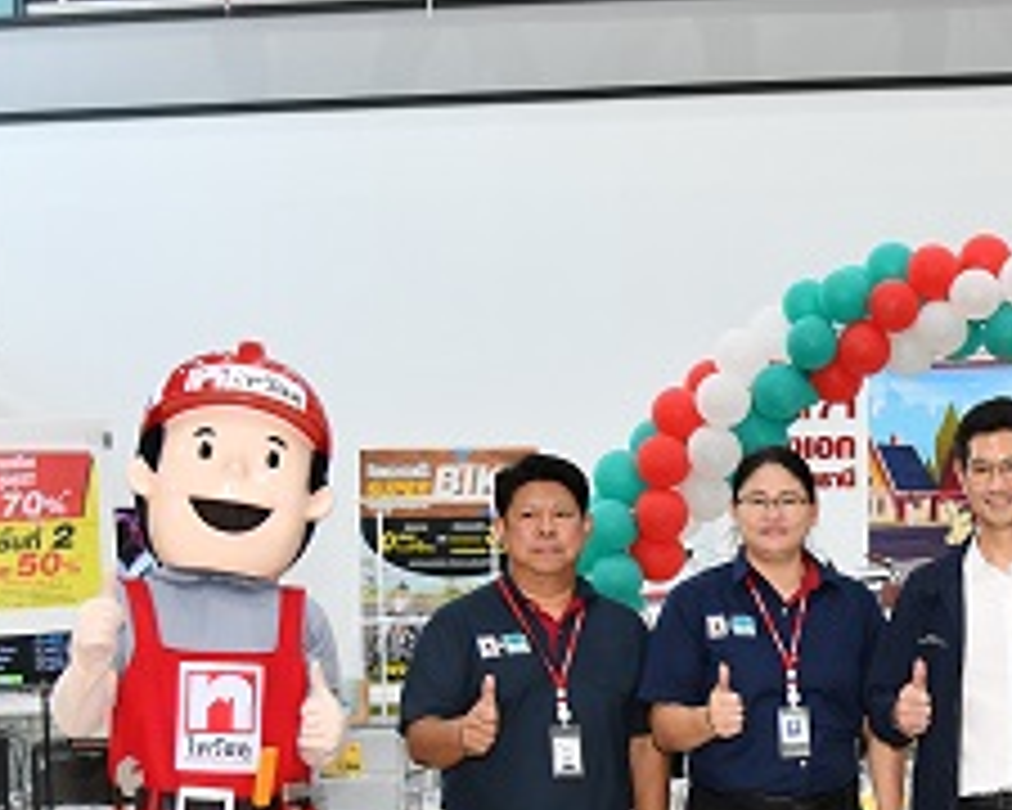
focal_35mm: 74
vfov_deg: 20.6
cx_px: 1010
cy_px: 592
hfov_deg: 24.6
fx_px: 2216
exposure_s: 1/60
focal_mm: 24
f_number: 4
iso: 220
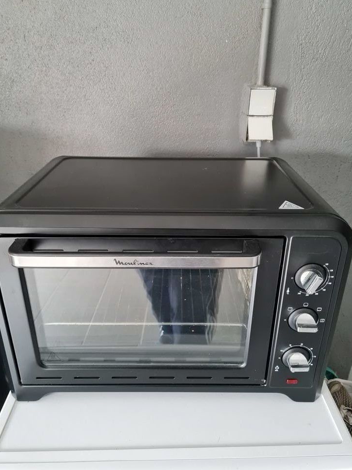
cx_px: 181
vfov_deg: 65.3
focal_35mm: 27
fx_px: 366
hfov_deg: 51.3
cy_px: 226
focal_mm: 5.4
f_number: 1.8
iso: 640
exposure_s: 1/50
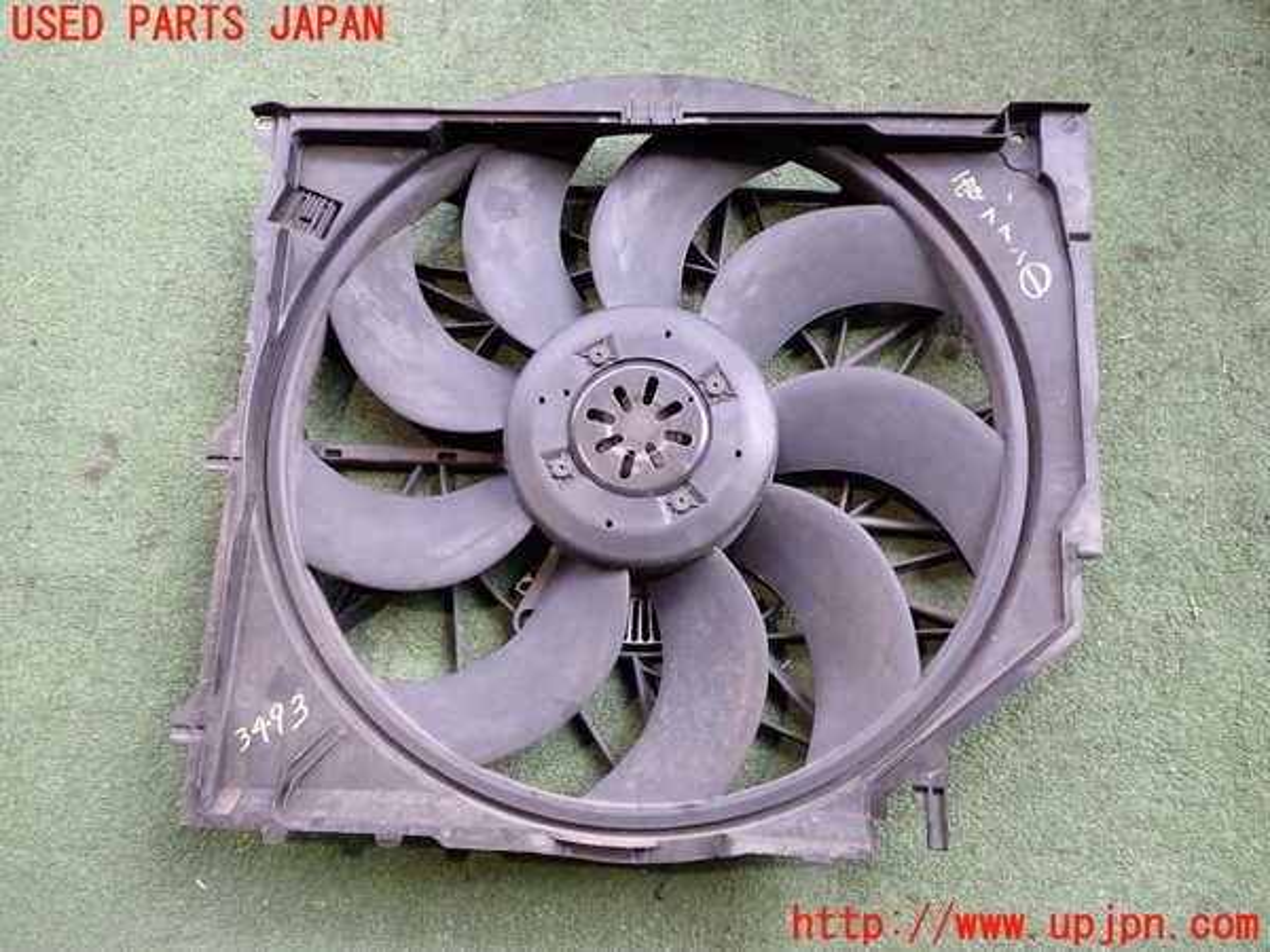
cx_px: 635
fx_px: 1101
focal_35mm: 30
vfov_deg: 46.8
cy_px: 476
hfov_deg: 60.0
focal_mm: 5.4
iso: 200
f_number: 2.3
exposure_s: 1/40
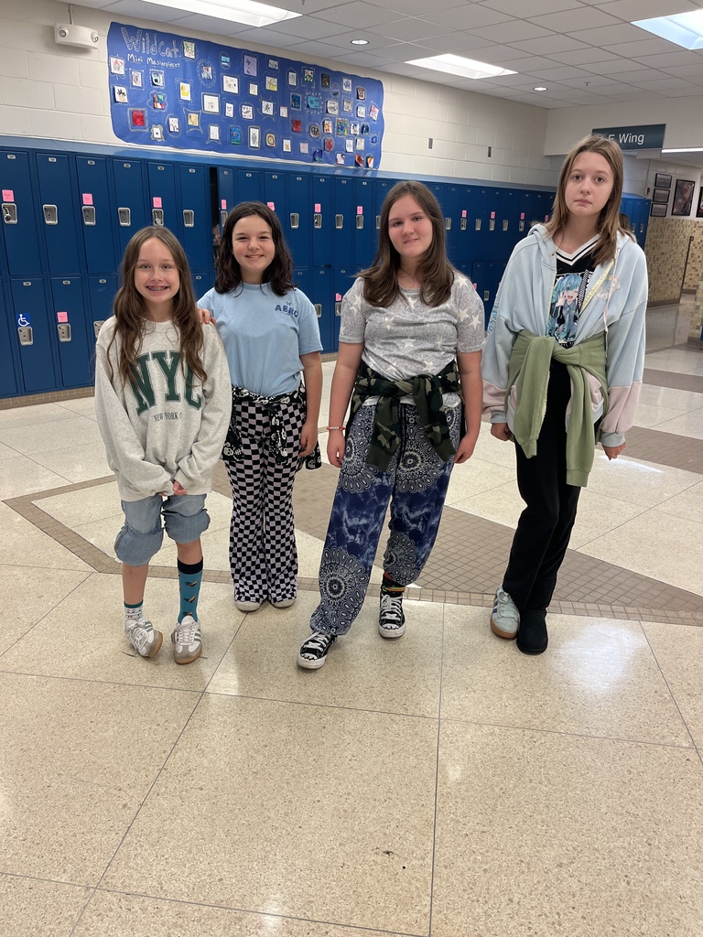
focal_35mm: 26
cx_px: 352
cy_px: 468
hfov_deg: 53.1
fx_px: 704
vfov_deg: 67.3
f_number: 1.6
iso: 125
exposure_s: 1/120
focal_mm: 5.1
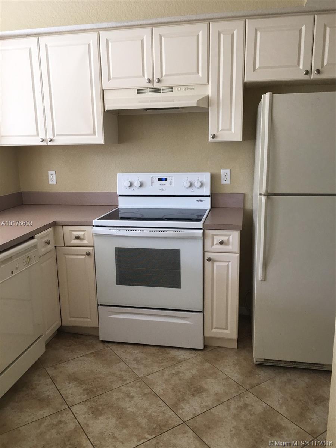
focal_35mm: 29
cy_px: 224
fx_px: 375
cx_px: 168
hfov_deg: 48.2
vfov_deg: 61.7
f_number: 2.2
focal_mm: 4.15
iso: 40
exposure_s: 1/30
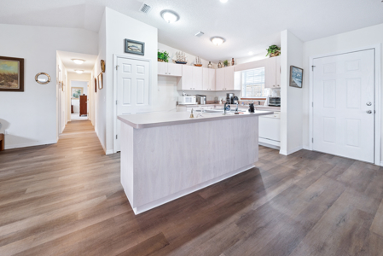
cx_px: 192
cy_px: 128
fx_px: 149
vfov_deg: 81.3
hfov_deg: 104.2
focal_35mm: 14
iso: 400
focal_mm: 14
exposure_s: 1/10
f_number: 8
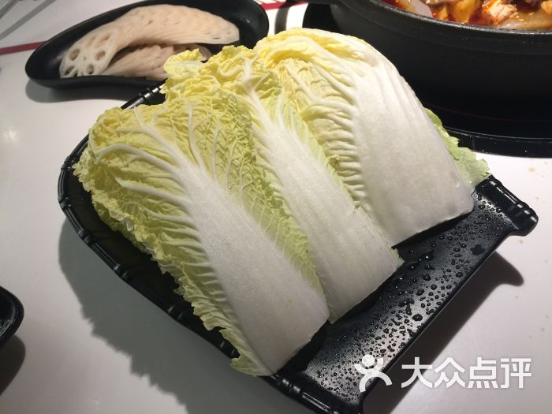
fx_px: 462
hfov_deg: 61.7
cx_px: 276
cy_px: 207
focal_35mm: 29
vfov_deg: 48.2
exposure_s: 1/33
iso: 64
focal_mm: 4.15
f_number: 2.2
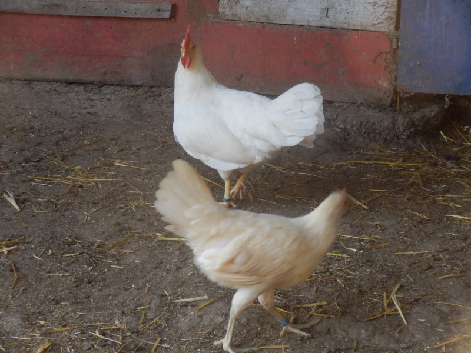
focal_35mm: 111
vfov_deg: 13.3
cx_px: 236
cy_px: 176
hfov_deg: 17.7
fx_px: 1510
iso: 160
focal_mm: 19.6
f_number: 5.5
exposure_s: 1/60
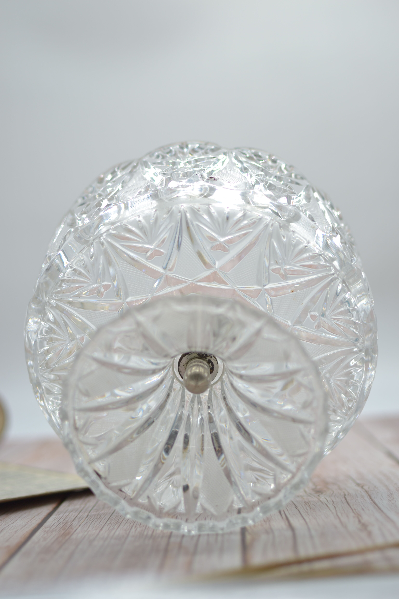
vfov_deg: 37.9
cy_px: 300
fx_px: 873
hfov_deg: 25.8
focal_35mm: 52
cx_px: 200
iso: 100
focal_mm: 35
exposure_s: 1/500
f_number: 1.8
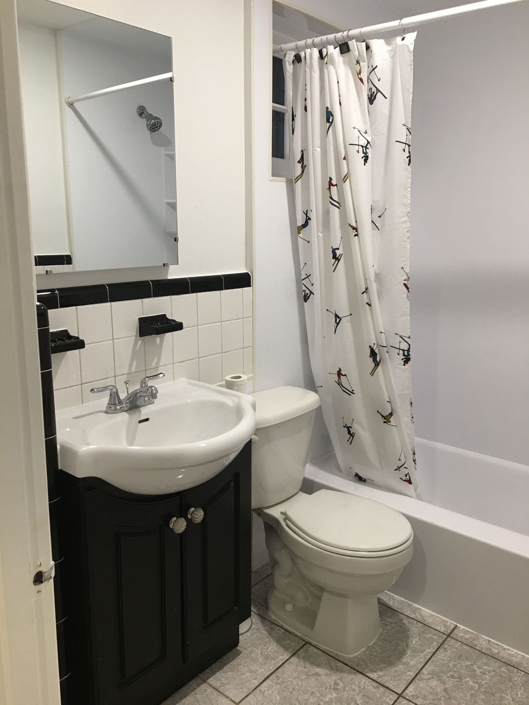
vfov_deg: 61.7
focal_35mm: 29
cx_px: 264
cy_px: 352
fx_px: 591
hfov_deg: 48.2
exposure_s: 1/15
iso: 32
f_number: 2.2
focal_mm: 4.15
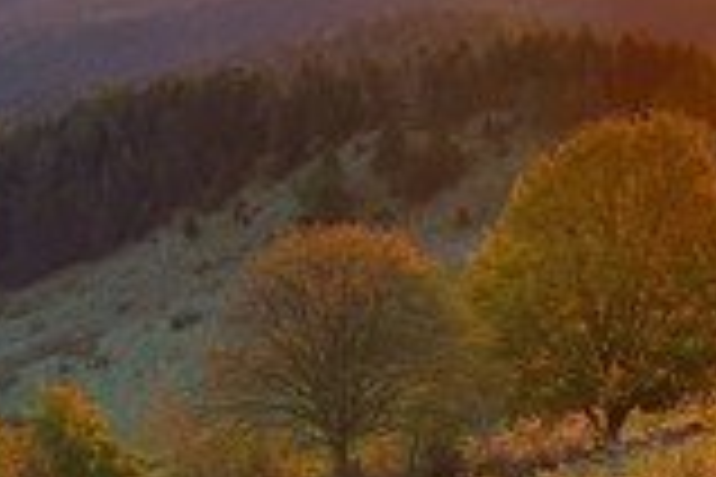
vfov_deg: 15.2
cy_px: 256
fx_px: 1790
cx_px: 662
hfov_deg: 22.0
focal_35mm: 90
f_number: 9
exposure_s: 1/100
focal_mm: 34
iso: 400
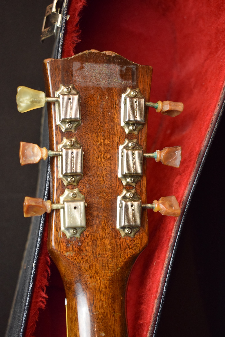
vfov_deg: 35.1
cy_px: 168
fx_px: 534
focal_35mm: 57
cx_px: 112
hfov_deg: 23.8
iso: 1600
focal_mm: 38
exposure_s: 1/60
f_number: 4.8
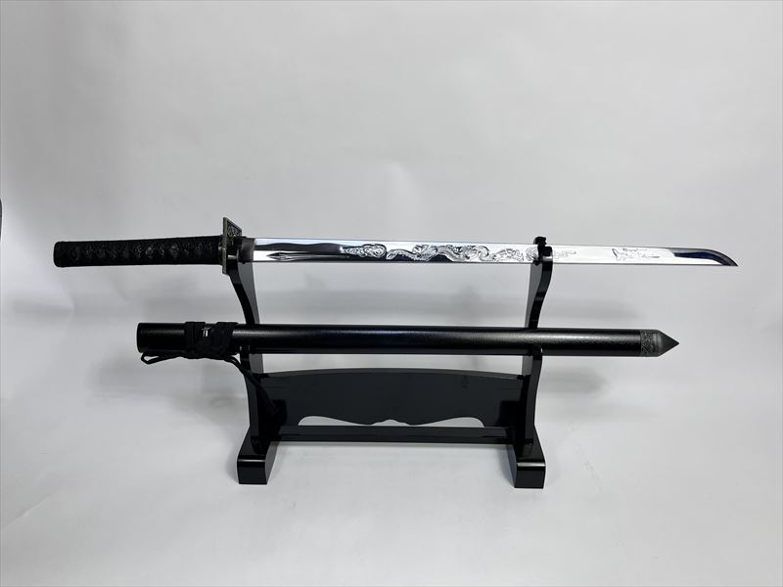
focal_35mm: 26
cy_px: 294
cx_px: 392
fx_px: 588
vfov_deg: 53.1
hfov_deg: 67.3
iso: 40
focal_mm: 5.1
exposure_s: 1/231
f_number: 1.6
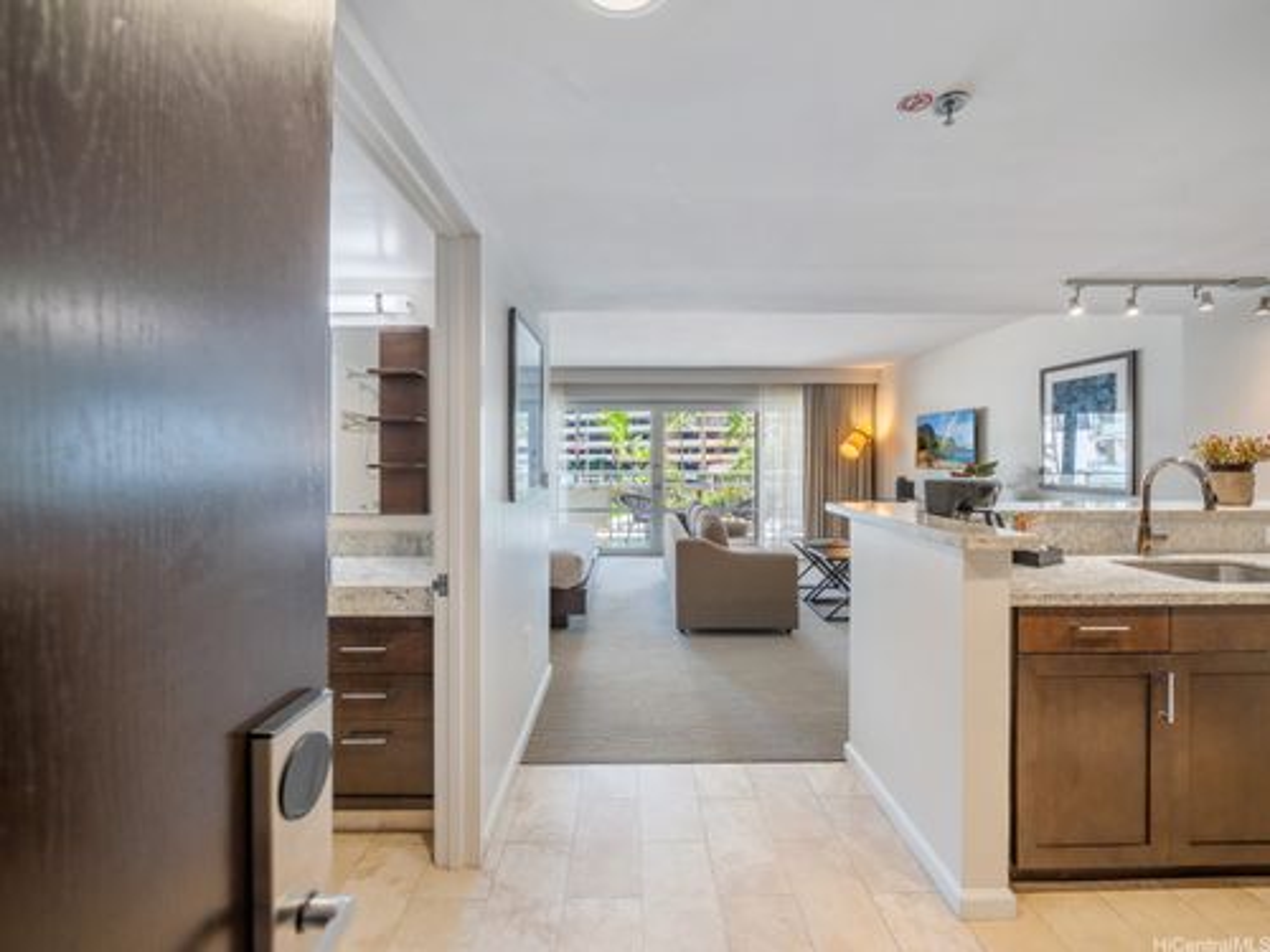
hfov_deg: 102.1
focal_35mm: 14
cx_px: 635
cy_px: 476
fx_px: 514
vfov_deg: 85.7
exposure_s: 1/100
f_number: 4
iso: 100
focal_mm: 7
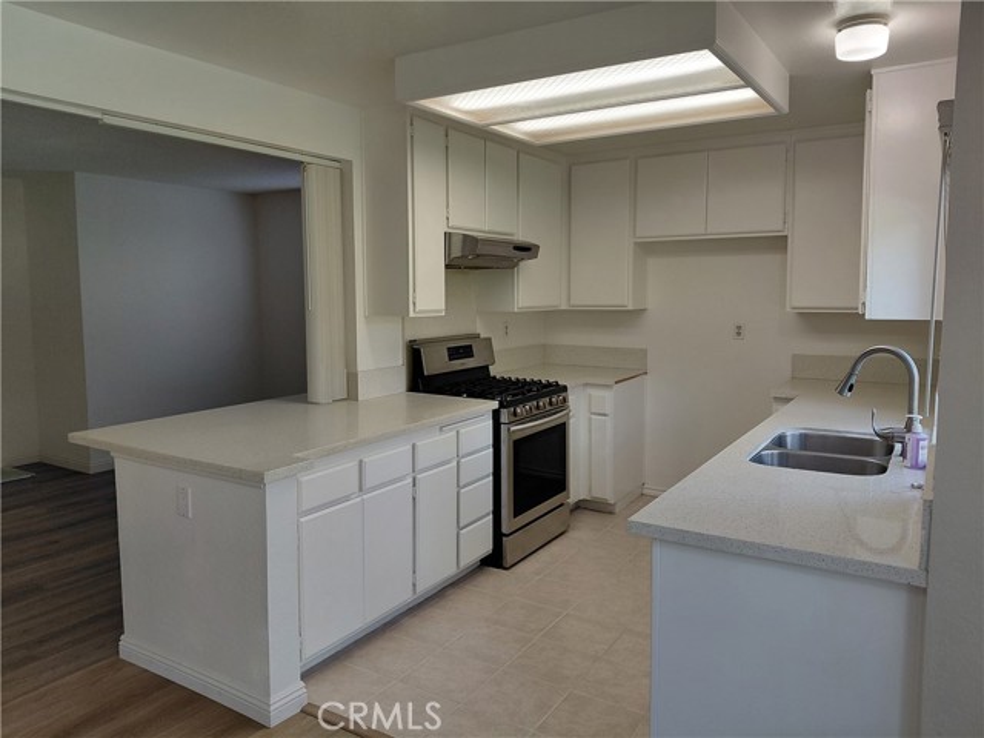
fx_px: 711
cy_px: 369
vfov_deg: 54.9
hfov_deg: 69.4
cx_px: 492
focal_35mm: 25
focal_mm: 4.69
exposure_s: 1/130
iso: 50
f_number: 1.8
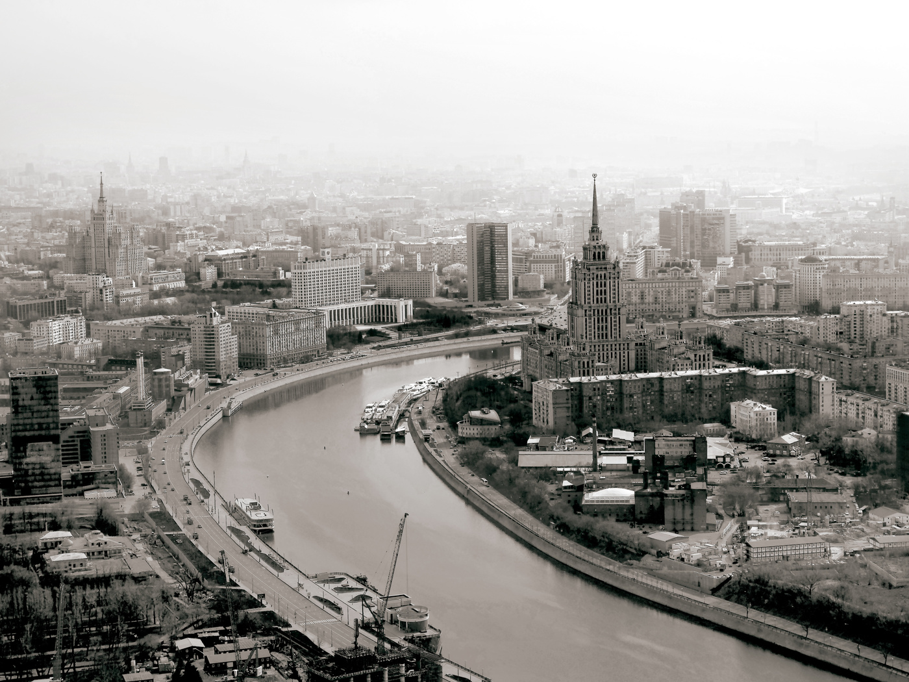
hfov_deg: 26.3
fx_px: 1943
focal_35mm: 74
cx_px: 454
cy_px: 341
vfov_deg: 19.9
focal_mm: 37
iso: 200
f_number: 6.3
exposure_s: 1/400
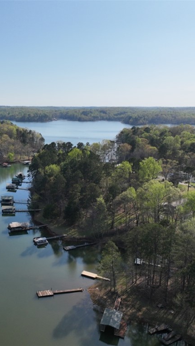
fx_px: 322
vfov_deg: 56.6
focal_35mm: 35
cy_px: 173
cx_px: 14
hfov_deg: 31.8
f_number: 2.8
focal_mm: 12.29
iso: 230
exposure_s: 1/500
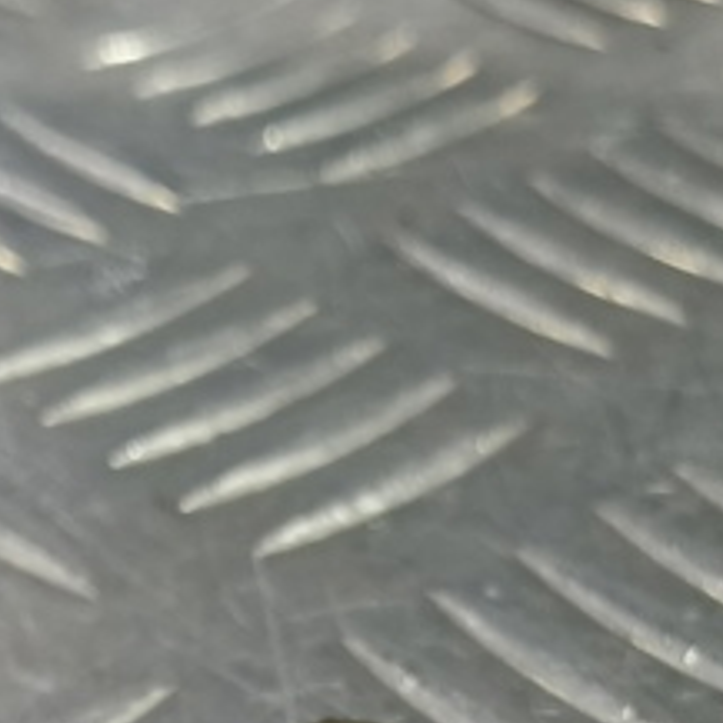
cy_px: 1226
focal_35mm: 96
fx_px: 2268
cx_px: 446
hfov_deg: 18.1
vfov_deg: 15.9
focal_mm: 4.11
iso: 127
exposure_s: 1/50
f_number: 1.6
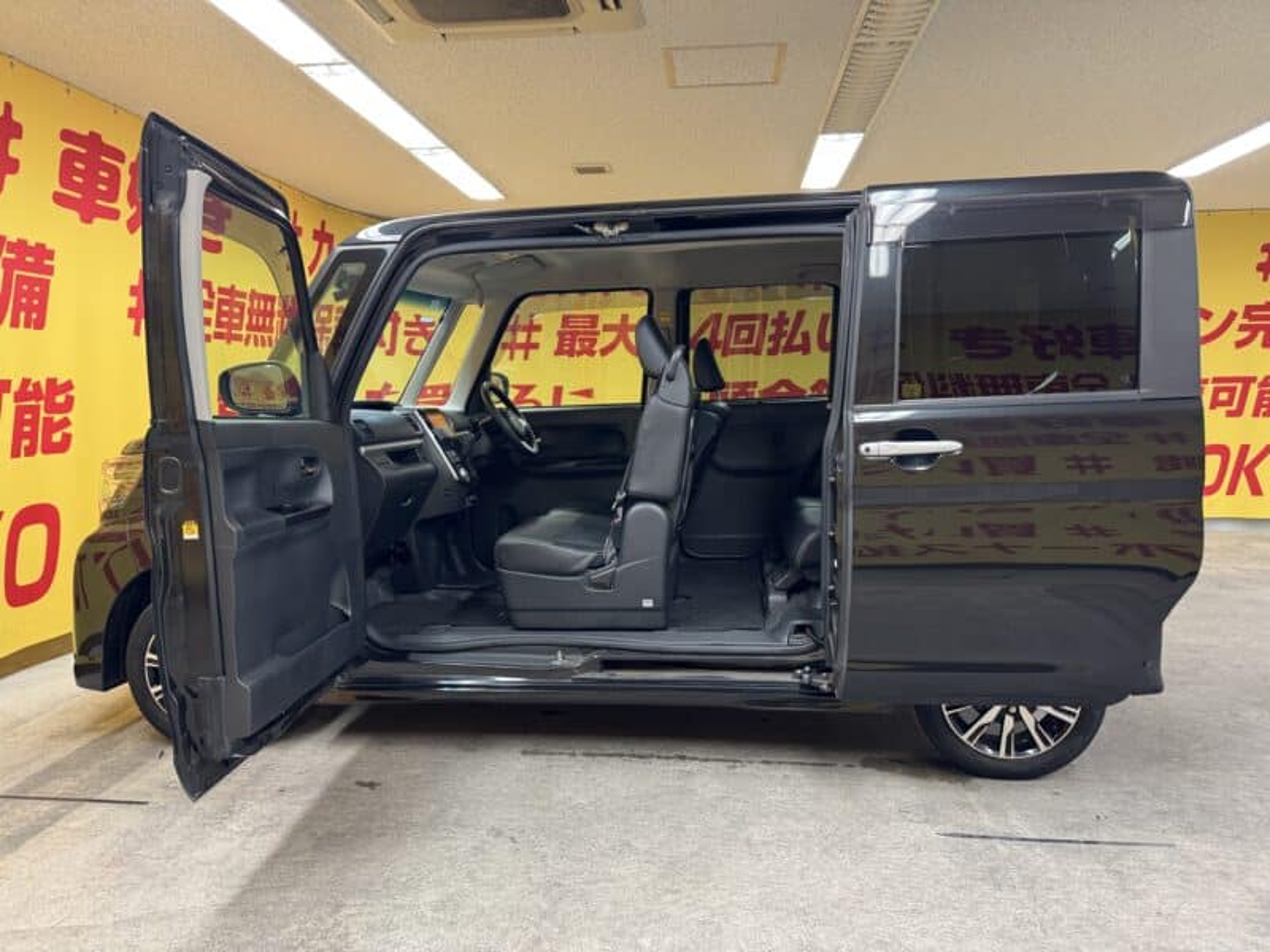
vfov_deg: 56.8
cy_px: 476
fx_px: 881
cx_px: 635
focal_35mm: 24
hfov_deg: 71.6
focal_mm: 6.76
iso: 160
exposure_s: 1/50
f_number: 1.78
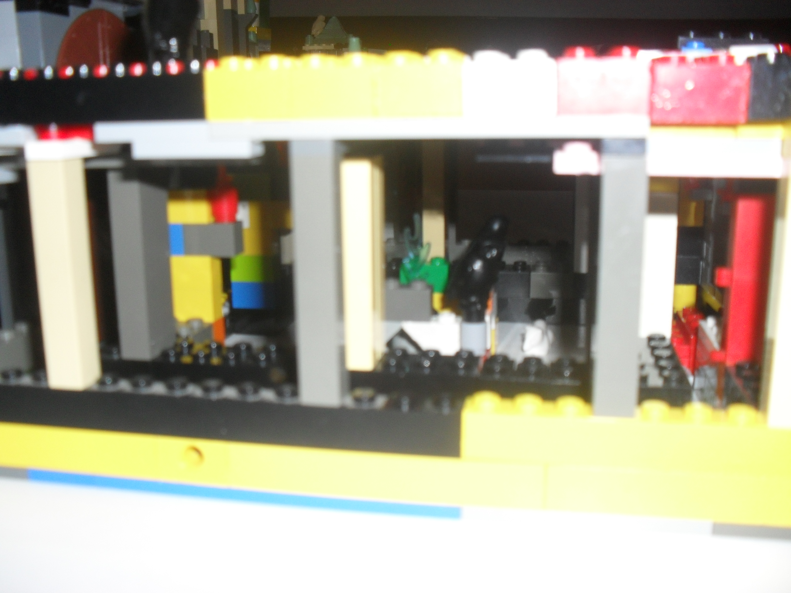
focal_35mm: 35
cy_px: 296
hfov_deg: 52.6
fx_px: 800
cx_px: 396
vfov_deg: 40.7
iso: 200
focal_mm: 6.3
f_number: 3.2
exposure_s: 1/45
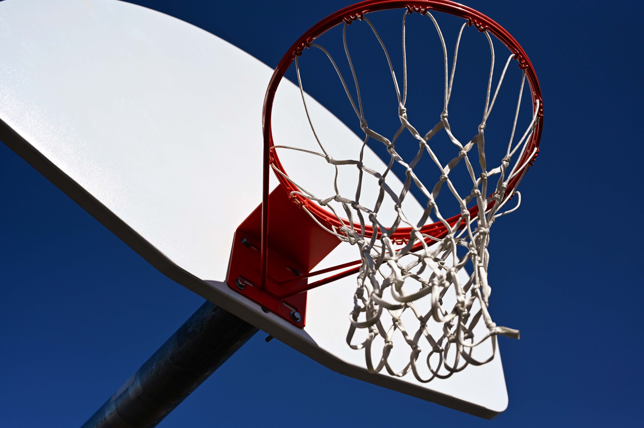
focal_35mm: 45
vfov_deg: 29.8
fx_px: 804
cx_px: 322
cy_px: 214
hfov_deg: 43.6
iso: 250
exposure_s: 1/8000
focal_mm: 45
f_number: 4
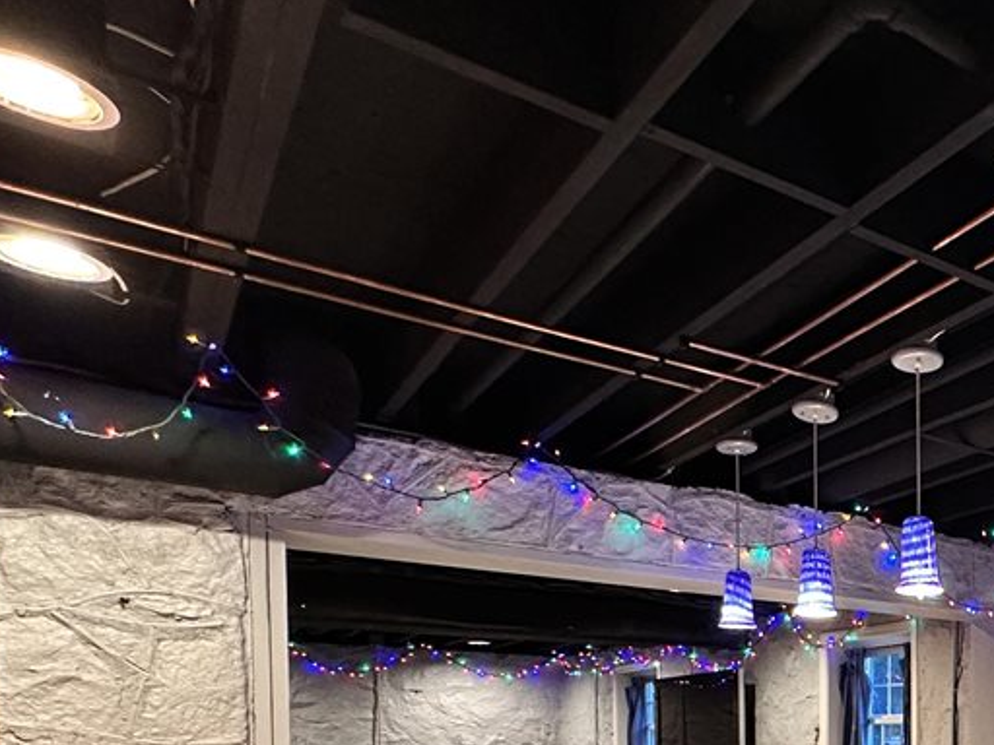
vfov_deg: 36.1
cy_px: 768
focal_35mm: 35
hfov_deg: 43.5
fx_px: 1005
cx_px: 1037
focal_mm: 2.22
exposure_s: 1/60
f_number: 2.2
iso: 500
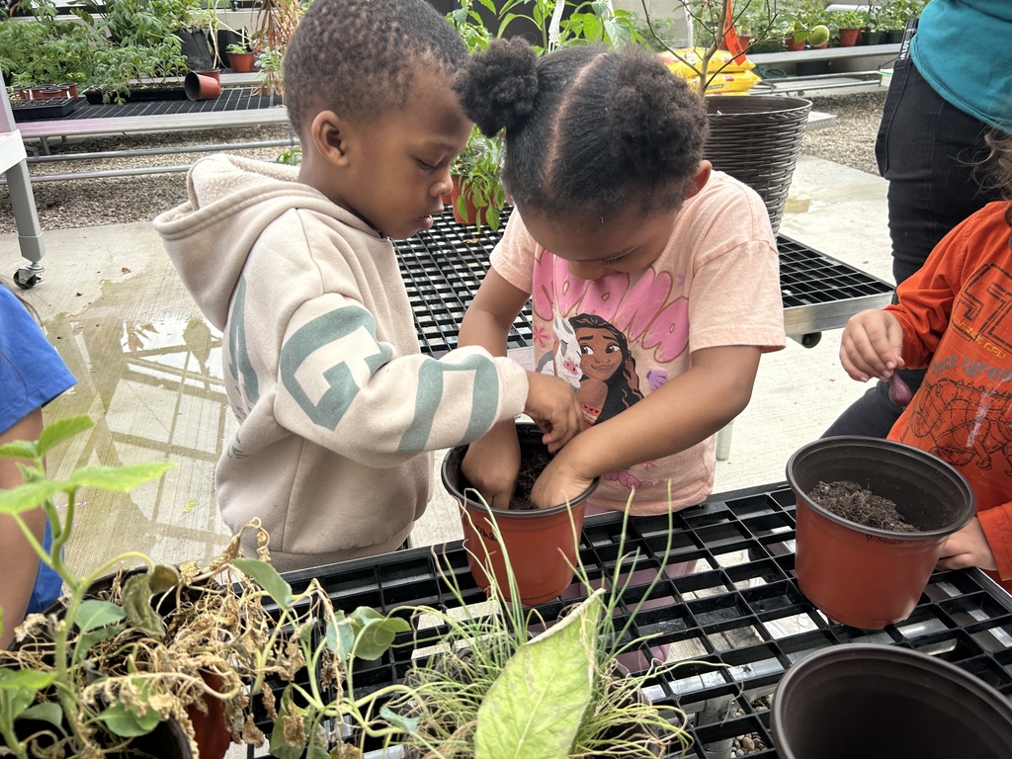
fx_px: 760
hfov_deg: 67.3
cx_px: 506
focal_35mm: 26
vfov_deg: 53.1
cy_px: 380
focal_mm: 5.7
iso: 50
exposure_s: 1/343
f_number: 1.5
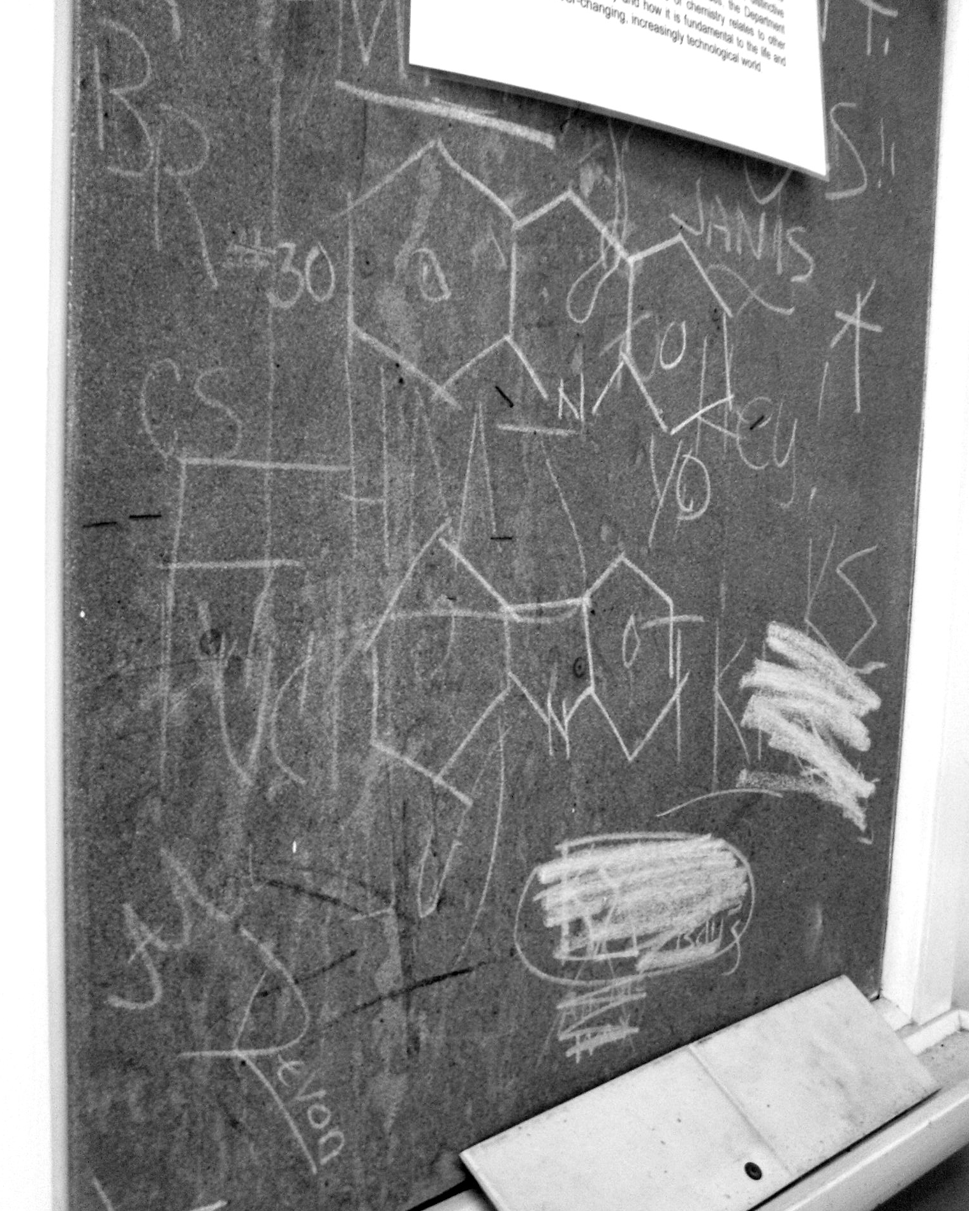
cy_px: 646
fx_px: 1434
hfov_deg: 37.3
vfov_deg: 45.8
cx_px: 483
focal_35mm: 40
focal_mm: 6.3
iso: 200
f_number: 2.8
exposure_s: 1/15
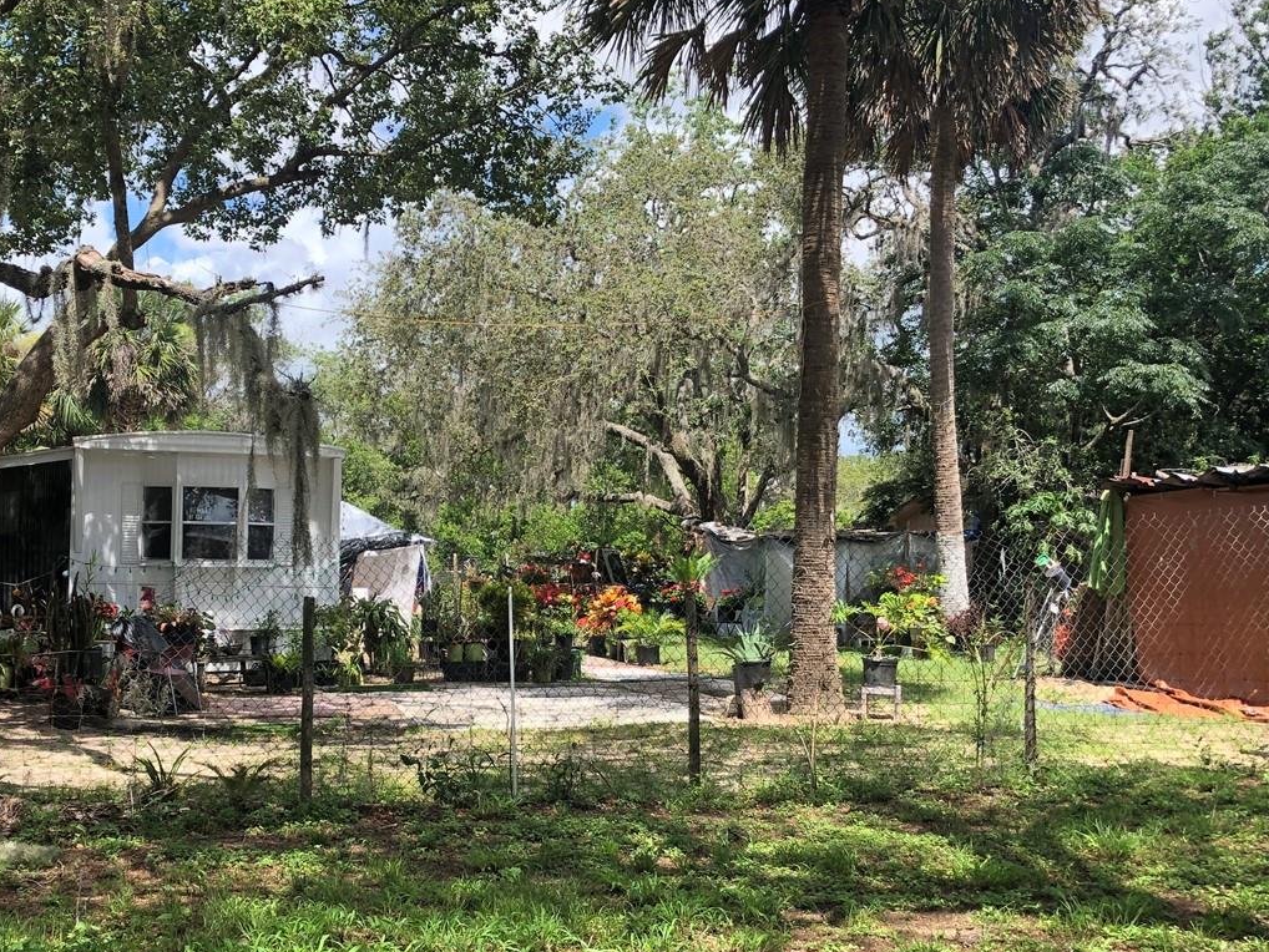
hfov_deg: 42.4
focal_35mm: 44
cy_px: 540
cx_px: 431
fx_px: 1613
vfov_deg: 32.8
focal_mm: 3.99
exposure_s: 1/762
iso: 20
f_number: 1.8
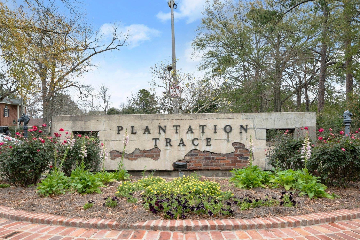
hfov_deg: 54.4
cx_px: 171
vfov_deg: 37.8
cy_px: 132
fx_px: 350
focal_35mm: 35
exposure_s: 1/200
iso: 400
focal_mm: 30
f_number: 10
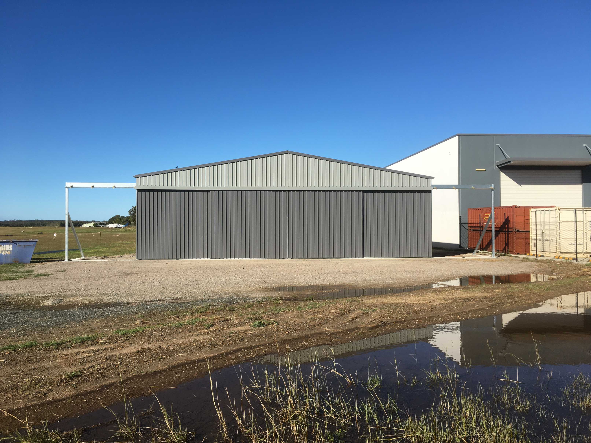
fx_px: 495
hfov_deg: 61.7
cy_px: 222
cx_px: 296
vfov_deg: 48.2
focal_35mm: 29
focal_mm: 4.15
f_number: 2.2
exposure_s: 1/1709
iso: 25
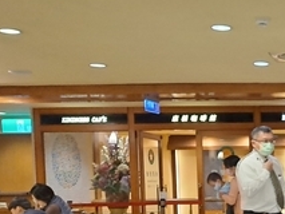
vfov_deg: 19.8
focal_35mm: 72
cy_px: 218
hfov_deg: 23.8
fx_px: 593
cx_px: 369
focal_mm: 5.23
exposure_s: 1/60
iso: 320
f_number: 1.8
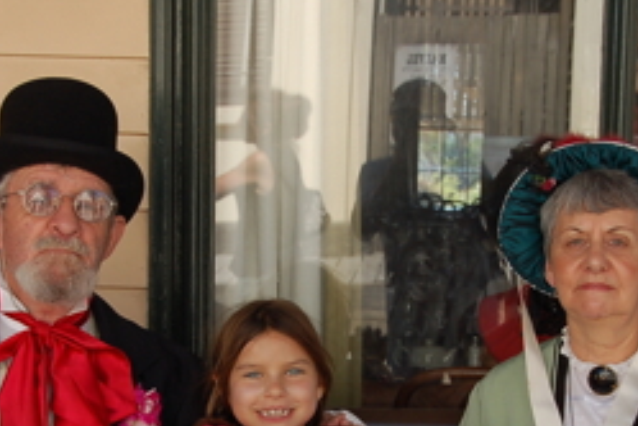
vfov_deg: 12.8
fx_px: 1878
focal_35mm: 106
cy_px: 354
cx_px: 307
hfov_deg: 19.3
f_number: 6.3
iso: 200
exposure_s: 1/160
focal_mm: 32
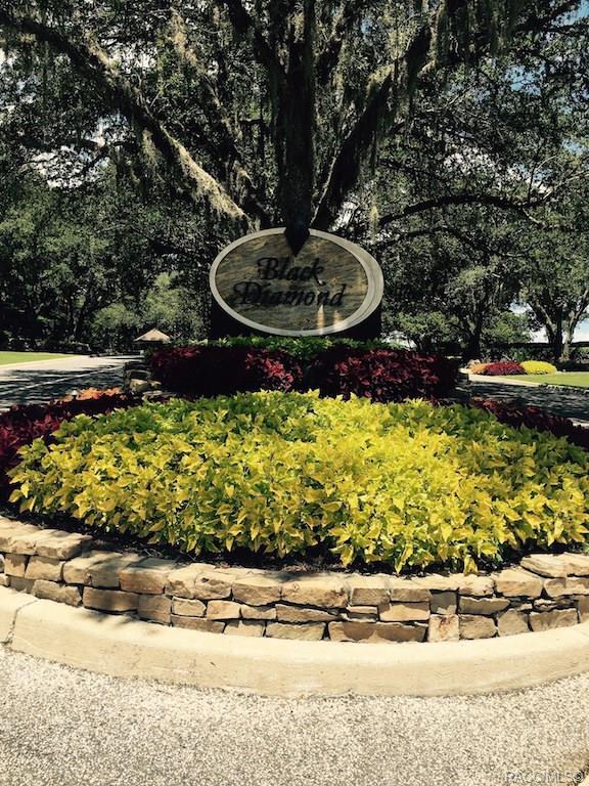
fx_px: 658
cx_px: 294
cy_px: 393
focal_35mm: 29
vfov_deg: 61.7
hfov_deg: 48.2
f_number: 2.2
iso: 25
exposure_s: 1/1304
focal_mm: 4.15
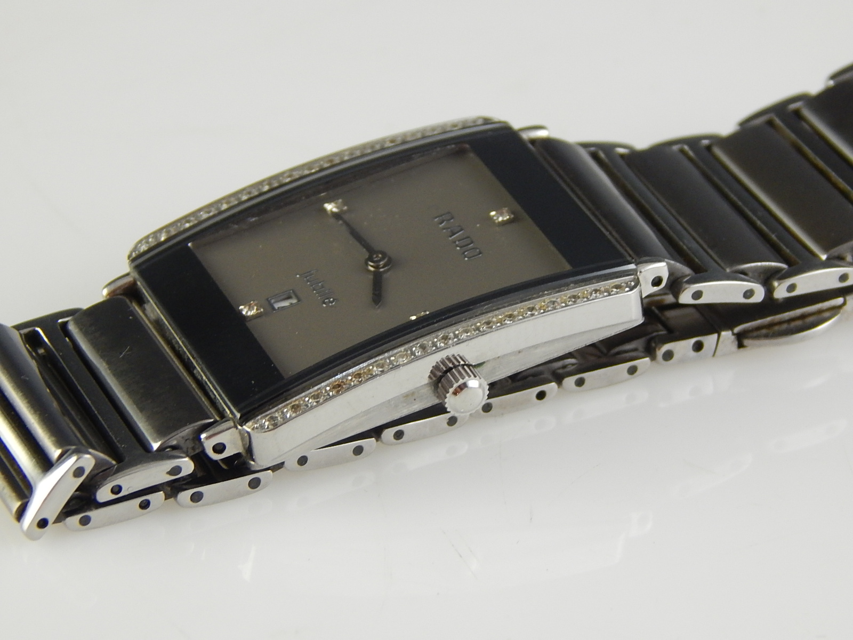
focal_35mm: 160
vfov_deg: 9.3
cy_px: 320
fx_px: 3943
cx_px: 426
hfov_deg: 12.3
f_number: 5.1
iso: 360
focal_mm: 28.7
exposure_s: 1/30
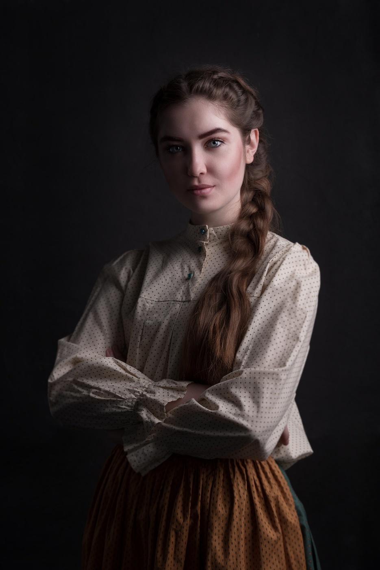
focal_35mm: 98
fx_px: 1550
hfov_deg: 14.0
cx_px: 190
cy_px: 285
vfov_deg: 20.8
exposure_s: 1/125
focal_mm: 98
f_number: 8
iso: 200
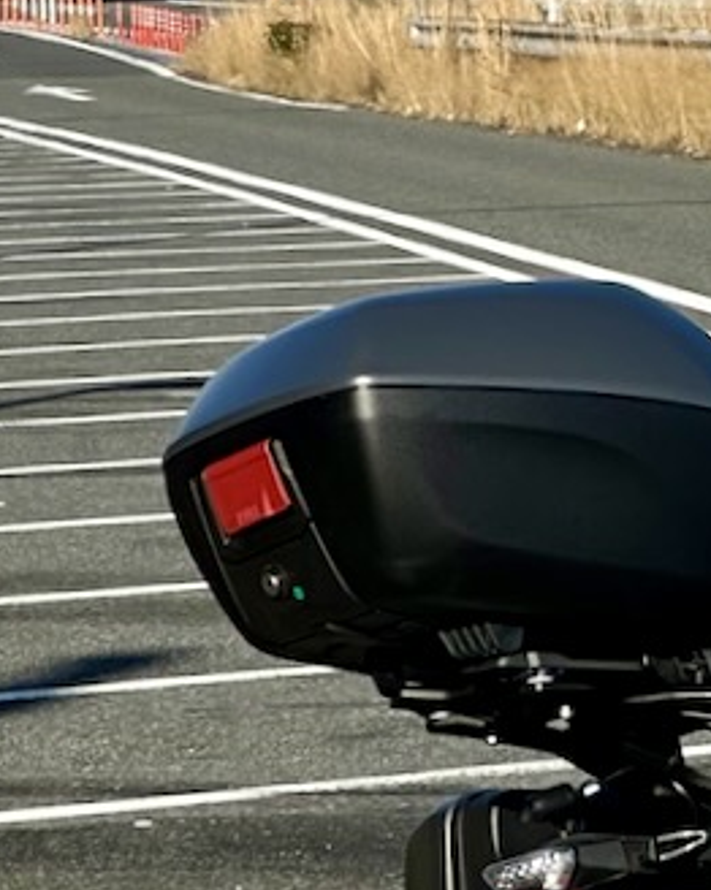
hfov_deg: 4.6
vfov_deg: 5.9
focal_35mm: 330
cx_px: 1433
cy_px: 136
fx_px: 8688
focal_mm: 9
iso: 32
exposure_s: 1/995
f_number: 2.8
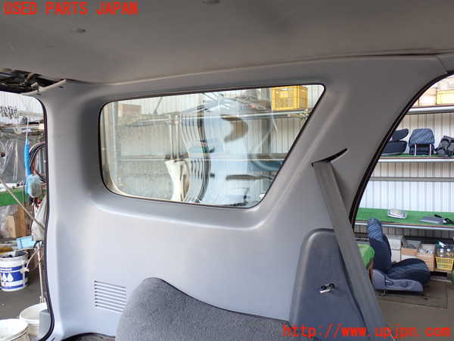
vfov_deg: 44.2
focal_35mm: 32
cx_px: 227
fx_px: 420
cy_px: 170
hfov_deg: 56.8
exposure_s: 1/60
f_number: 2.4
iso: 125
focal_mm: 5.79
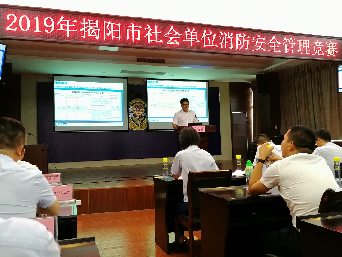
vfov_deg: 44.2
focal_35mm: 32
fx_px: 316
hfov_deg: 56.8
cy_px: 128
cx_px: 171
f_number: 2.2
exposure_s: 1/33.3
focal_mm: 3.95
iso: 200
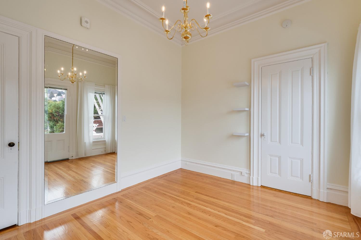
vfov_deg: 73.7
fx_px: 160
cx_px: 180
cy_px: 120
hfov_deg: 96.8
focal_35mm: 16
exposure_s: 1/30
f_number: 11
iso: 200
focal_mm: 16
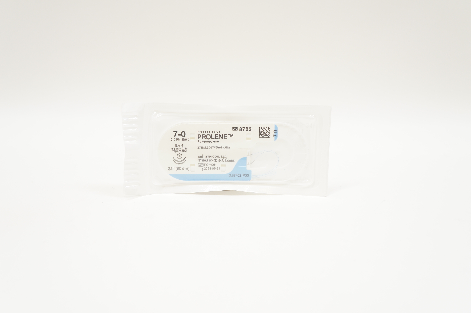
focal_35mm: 34
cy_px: 156
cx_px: 236
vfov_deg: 38.3
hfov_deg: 55.2
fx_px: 451
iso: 400
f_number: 5.6
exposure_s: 1/50
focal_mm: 23
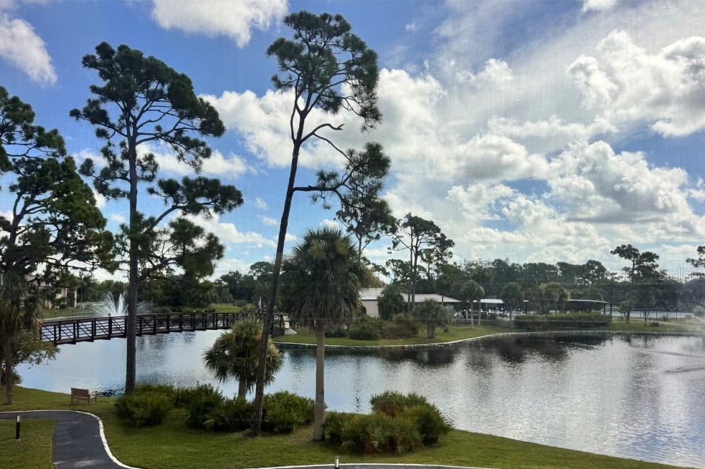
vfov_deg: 49.3
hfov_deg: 69.4
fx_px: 509
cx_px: 359
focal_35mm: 26
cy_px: 274
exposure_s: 1/995
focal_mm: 6.76
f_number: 1.78
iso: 80
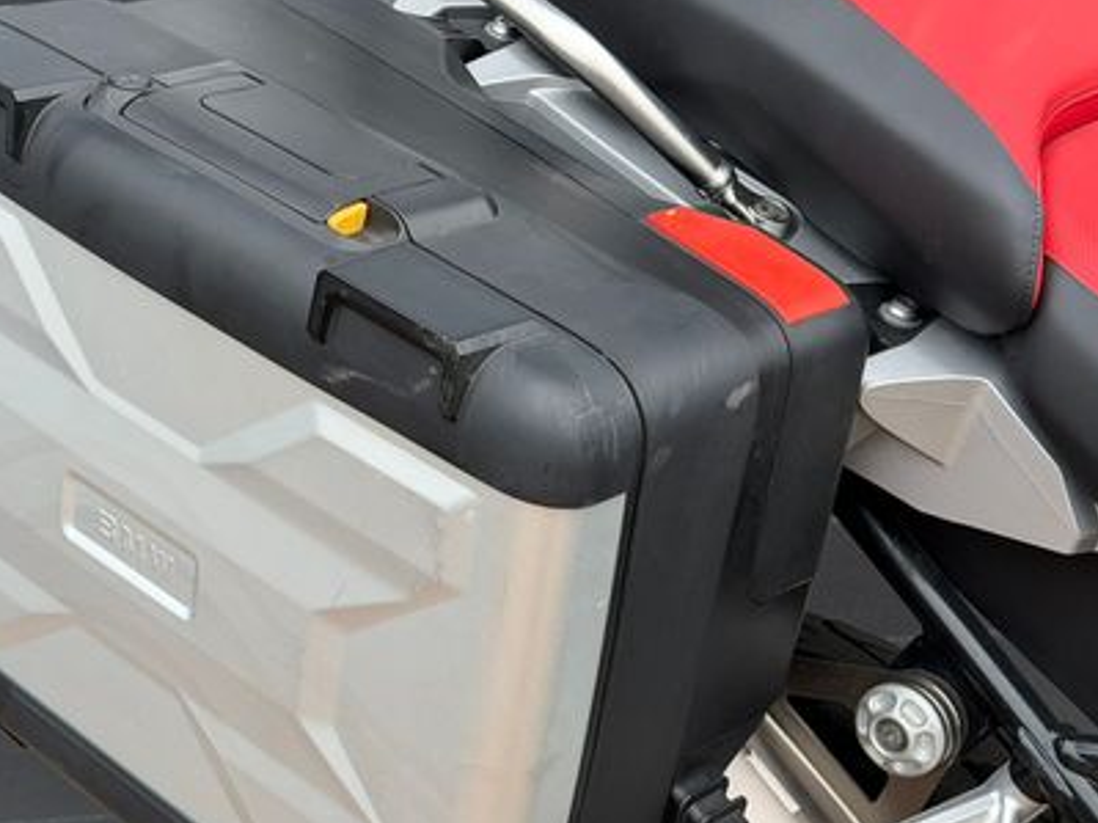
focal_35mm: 77
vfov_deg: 19.0
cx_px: 327
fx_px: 2442
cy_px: 573
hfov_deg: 25.2
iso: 64
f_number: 1.78
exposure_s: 1/557
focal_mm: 6.76
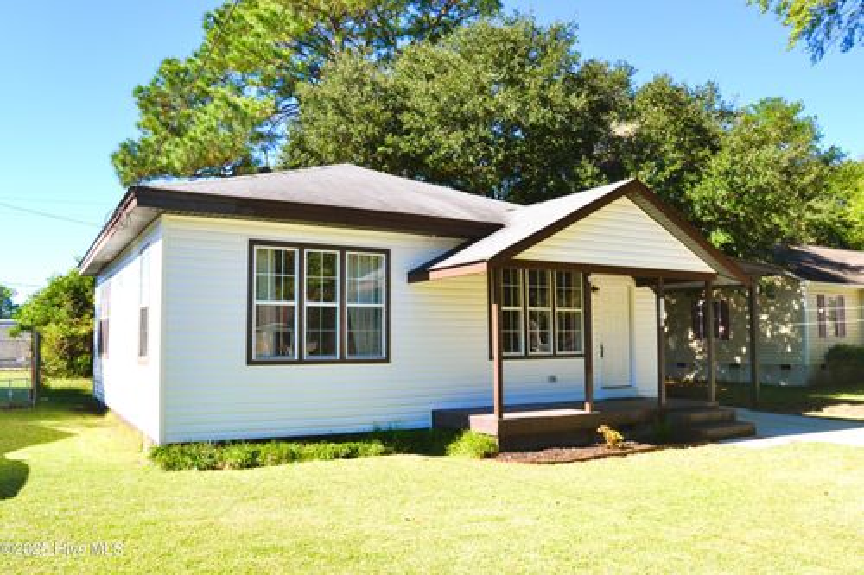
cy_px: 288
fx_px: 648
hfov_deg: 67.4
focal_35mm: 27
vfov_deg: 47.9
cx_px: 432
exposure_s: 1/320
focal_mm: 18
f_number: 11
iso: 400
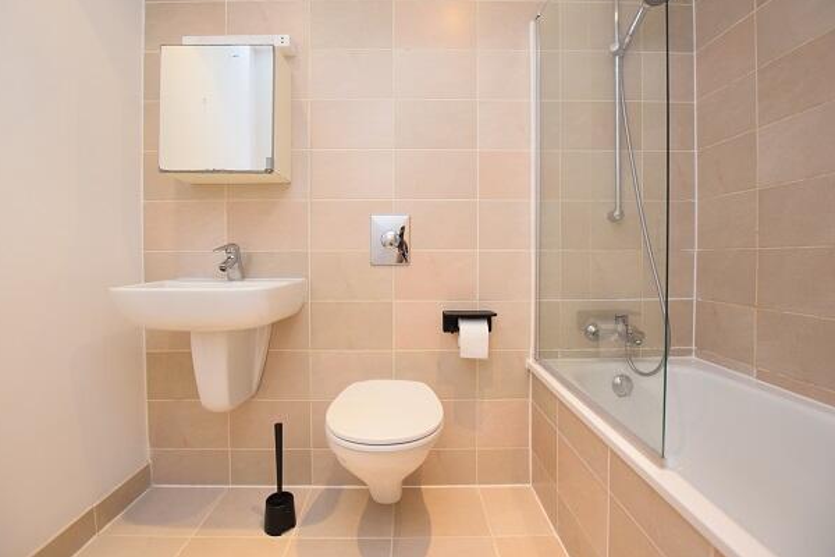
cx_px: 413
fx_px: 371
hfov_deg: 96.7
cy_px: 265
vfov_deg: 73.7
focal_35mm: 16
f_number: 4
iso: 800
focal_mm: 10
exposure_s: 1/60
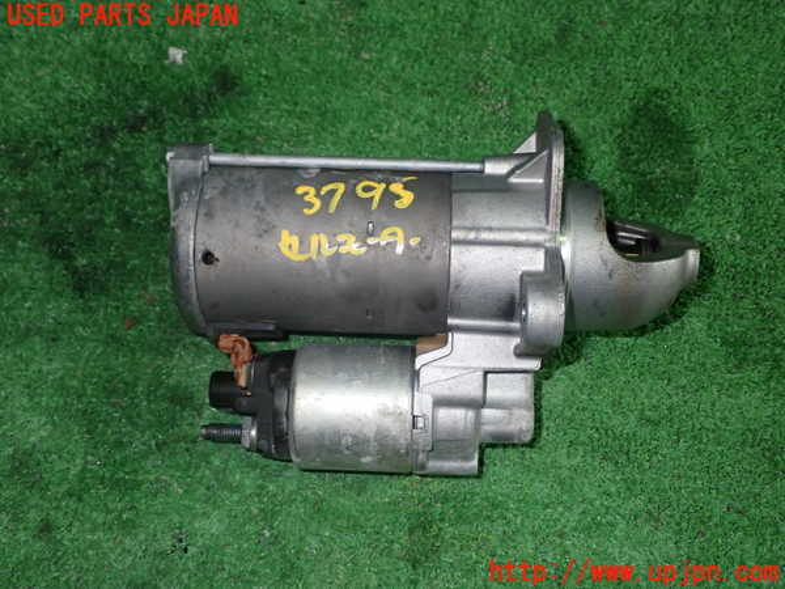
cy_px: 294
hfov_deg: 49.0
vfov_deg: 37.7
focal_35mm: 38
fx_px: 862
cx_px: 392
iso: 320
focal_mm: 6.83
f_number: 8
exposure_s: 1/40
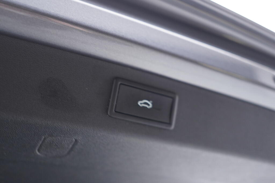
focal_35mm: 36
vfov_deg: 36.9
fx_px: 275
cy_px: 92
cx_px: 138
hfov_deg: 53.1
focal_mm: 24
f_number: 2.8
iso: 500
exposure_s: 1/40
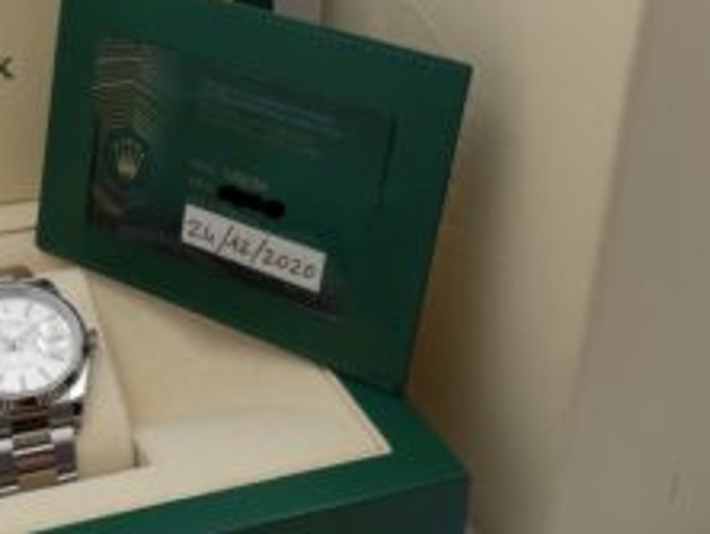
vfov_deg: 26.7
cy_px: 131
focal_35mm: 54
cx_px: 221
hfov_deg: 35.1
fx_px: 1109
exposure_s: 1/200
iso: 80
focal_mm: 3.6
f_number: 2.8
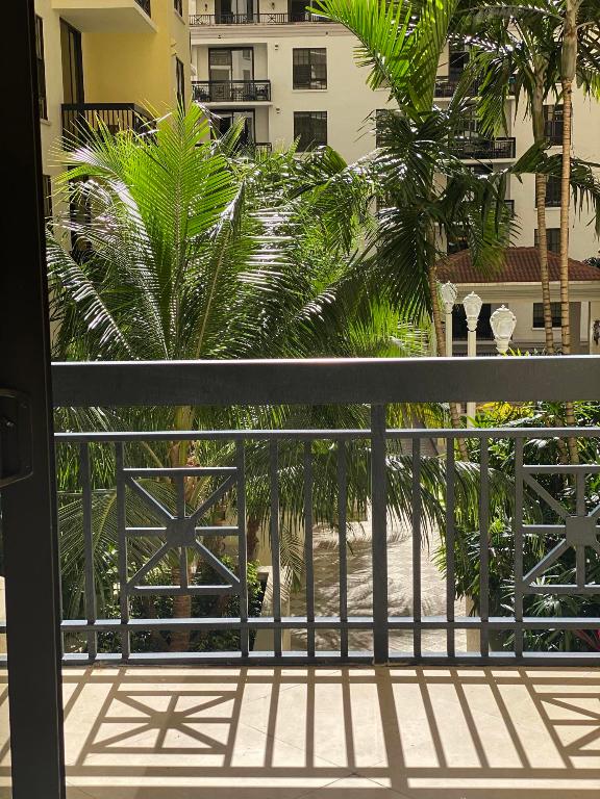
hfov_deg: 28.0
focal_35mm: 52
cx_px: 300
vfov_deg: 36.8
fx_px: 1202
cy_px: 400
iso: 20
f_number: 2
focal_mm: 6
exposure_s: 1/685
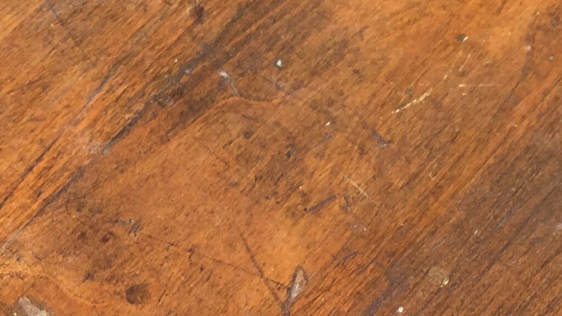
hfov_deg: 19.4
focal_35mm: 108
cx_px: 39
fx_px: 1609
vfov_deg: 10.4
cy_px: 615
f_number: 2.4
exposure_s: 1/497
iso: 25
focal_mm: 3.3
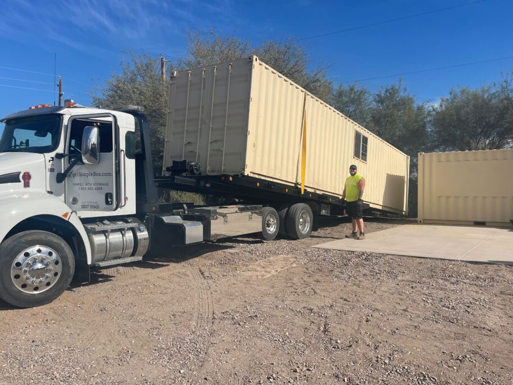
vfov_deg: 48.2
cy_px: 190
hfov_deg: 61.6
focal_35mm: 29
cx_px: 243
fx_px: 430
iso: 32
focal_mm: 5.1
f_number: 1.6
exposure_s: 1/5917
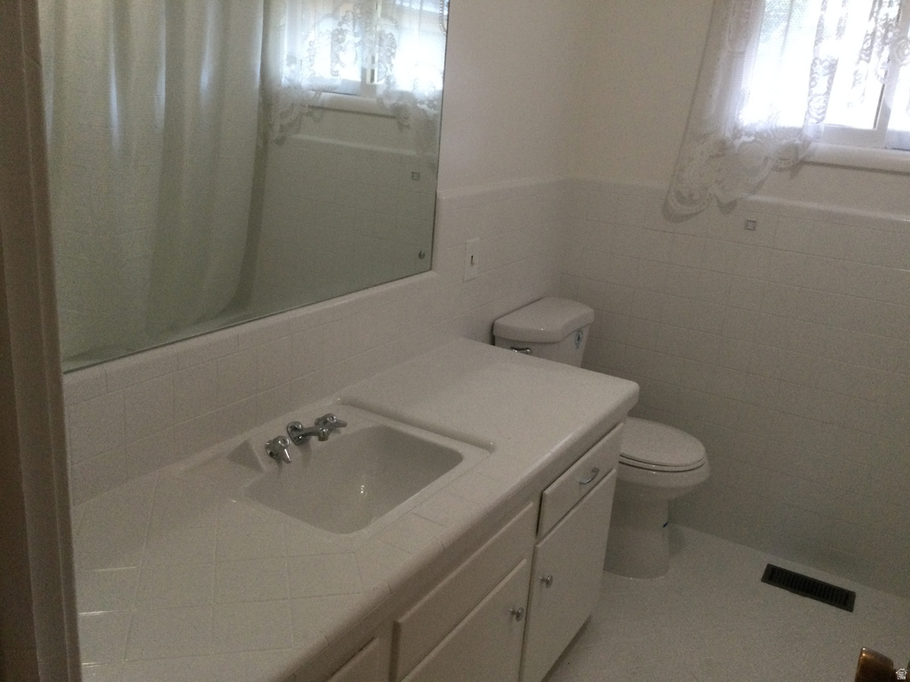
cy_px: 341
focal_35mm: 31
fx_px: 815
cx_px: 455
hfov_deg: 58.4
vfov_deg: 45.4
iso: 160
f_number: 2.4
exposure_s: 1/30
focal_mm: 3.3
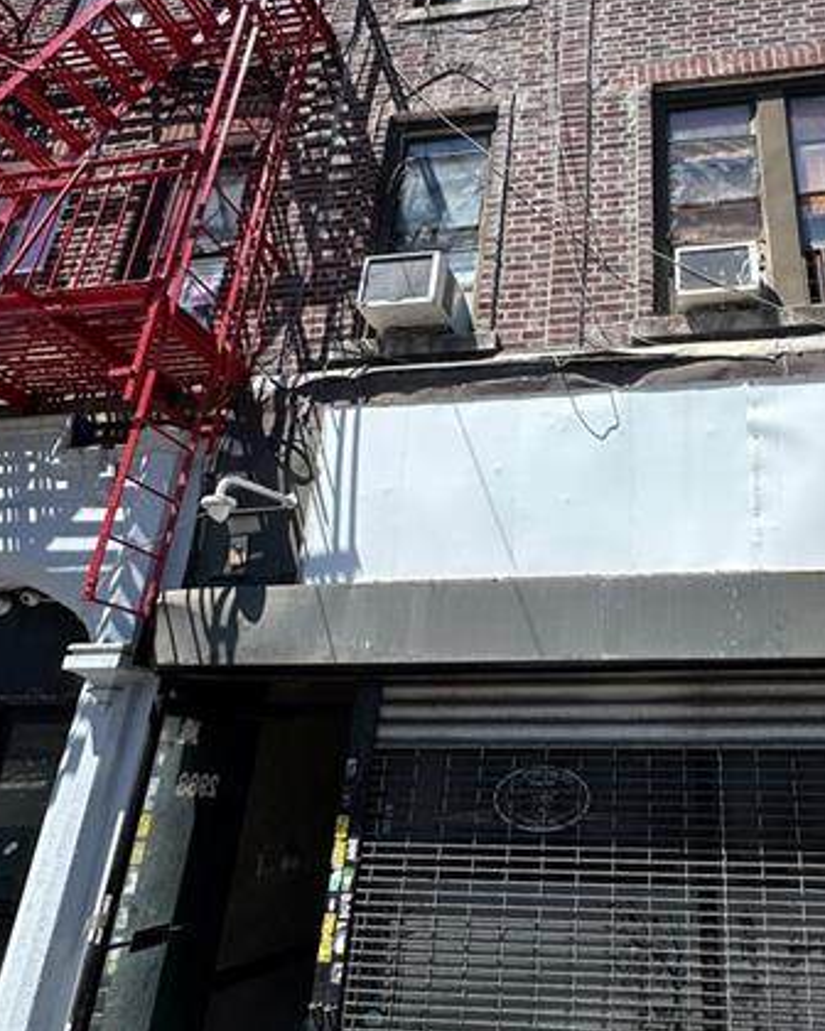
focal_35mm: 25
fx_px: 763
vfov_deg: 68.0
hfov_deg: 53.9
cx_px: 629
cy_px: 471
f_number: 2.2
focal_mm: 2.22
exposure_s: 1/2053
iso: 40
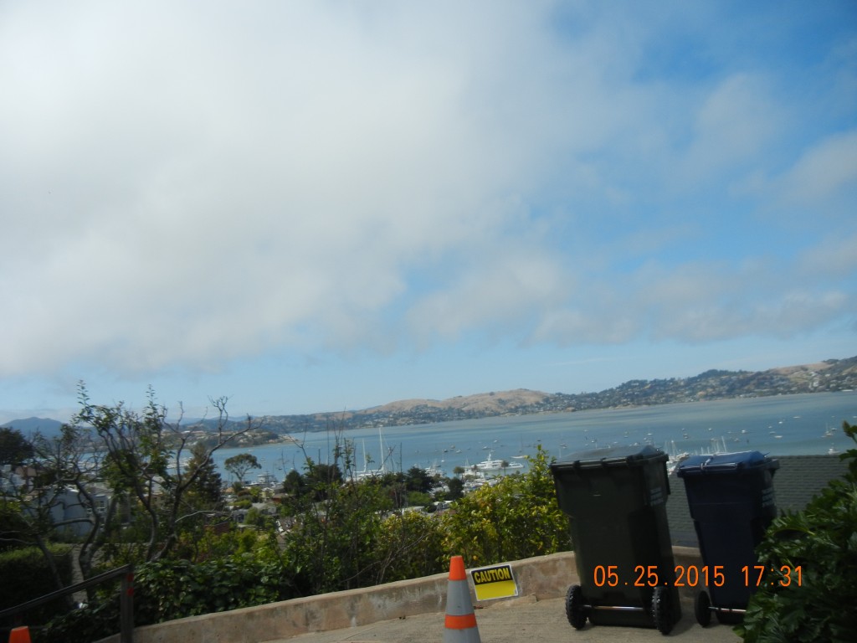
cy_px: 322
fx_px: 743
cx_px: 428
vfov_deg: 46.8
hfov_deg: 60.0
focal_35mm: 30
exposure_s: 1/545
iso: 160
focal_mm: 5.4
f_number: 7
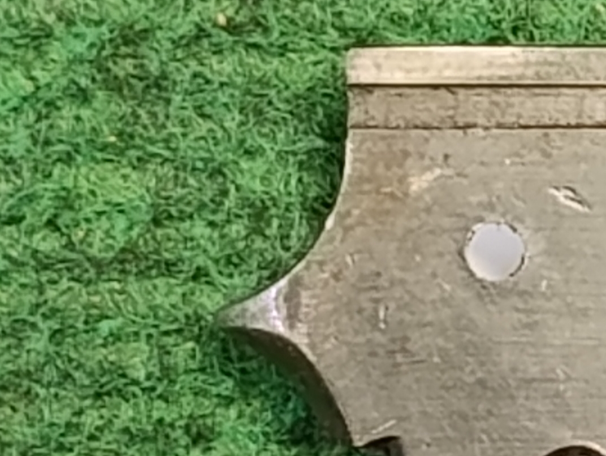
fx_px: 6135
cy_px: 679
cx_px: 1113
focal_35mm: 350
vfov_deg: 4.2
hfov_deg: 5.6
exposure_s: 1/33.3
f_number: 1.6
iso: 1250
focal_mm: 6.14
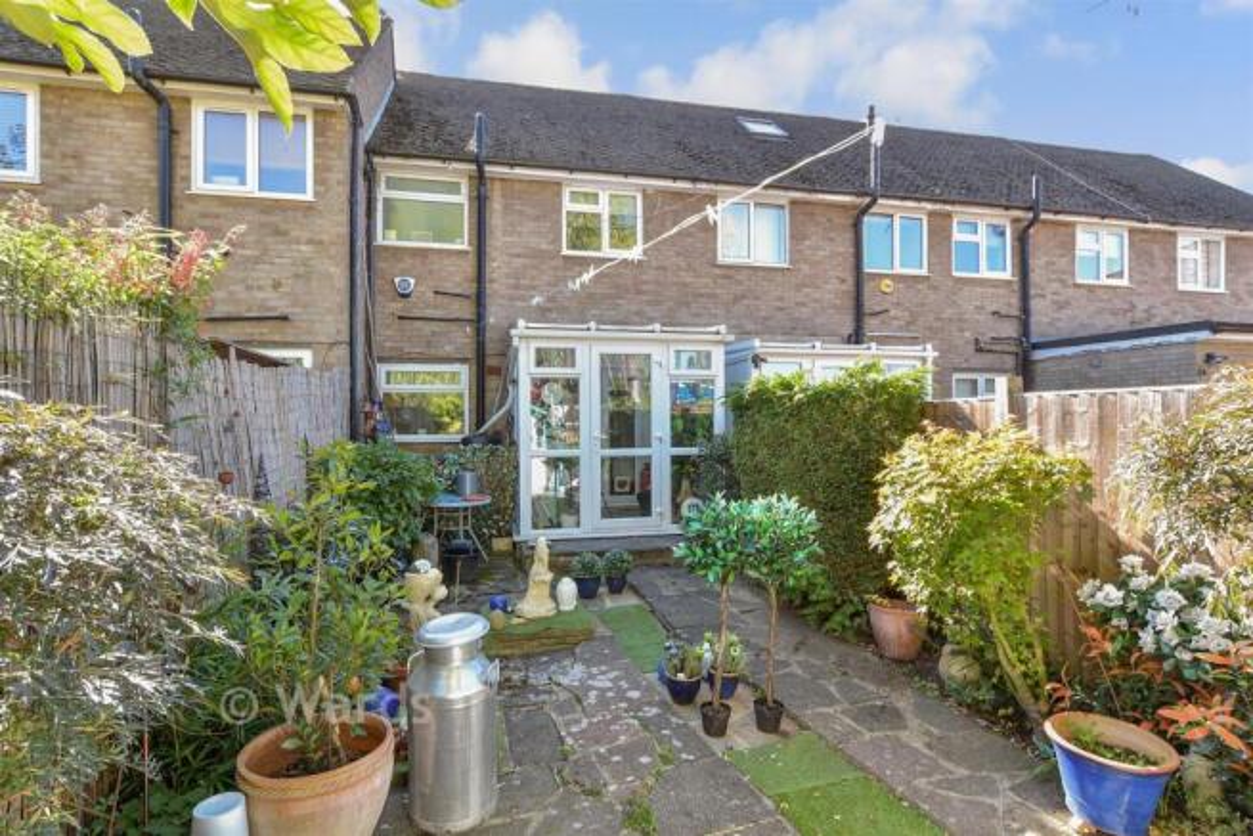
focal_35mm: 15
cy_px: 418
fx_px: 522
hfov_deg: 100.4
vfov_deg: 77.4
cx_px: 626
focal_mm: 10
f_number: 8
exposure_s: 1/30
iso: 160
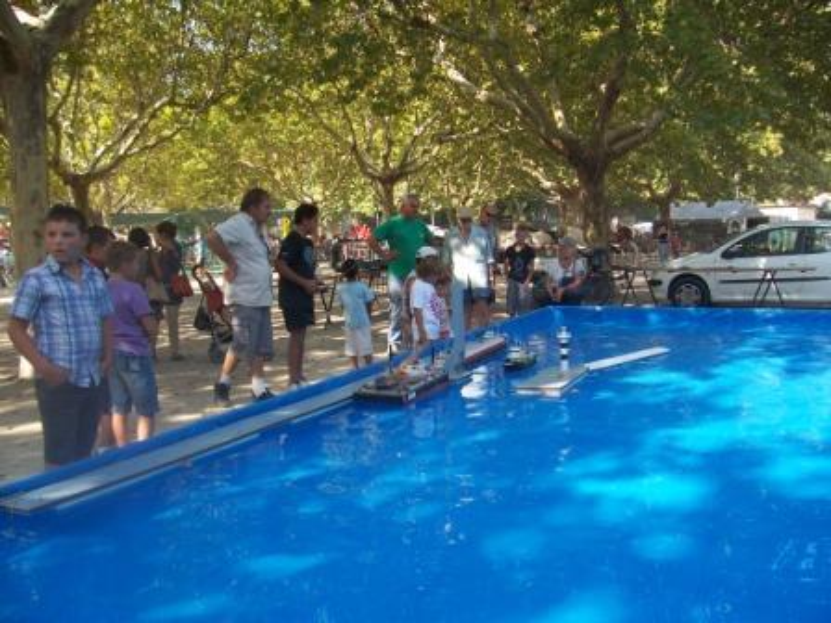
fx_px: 816
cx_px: 416
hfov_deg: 54.0
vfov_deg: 41.8
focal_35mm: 34
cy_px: 312
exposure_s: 1/350
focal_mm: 5.6
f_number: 2.7
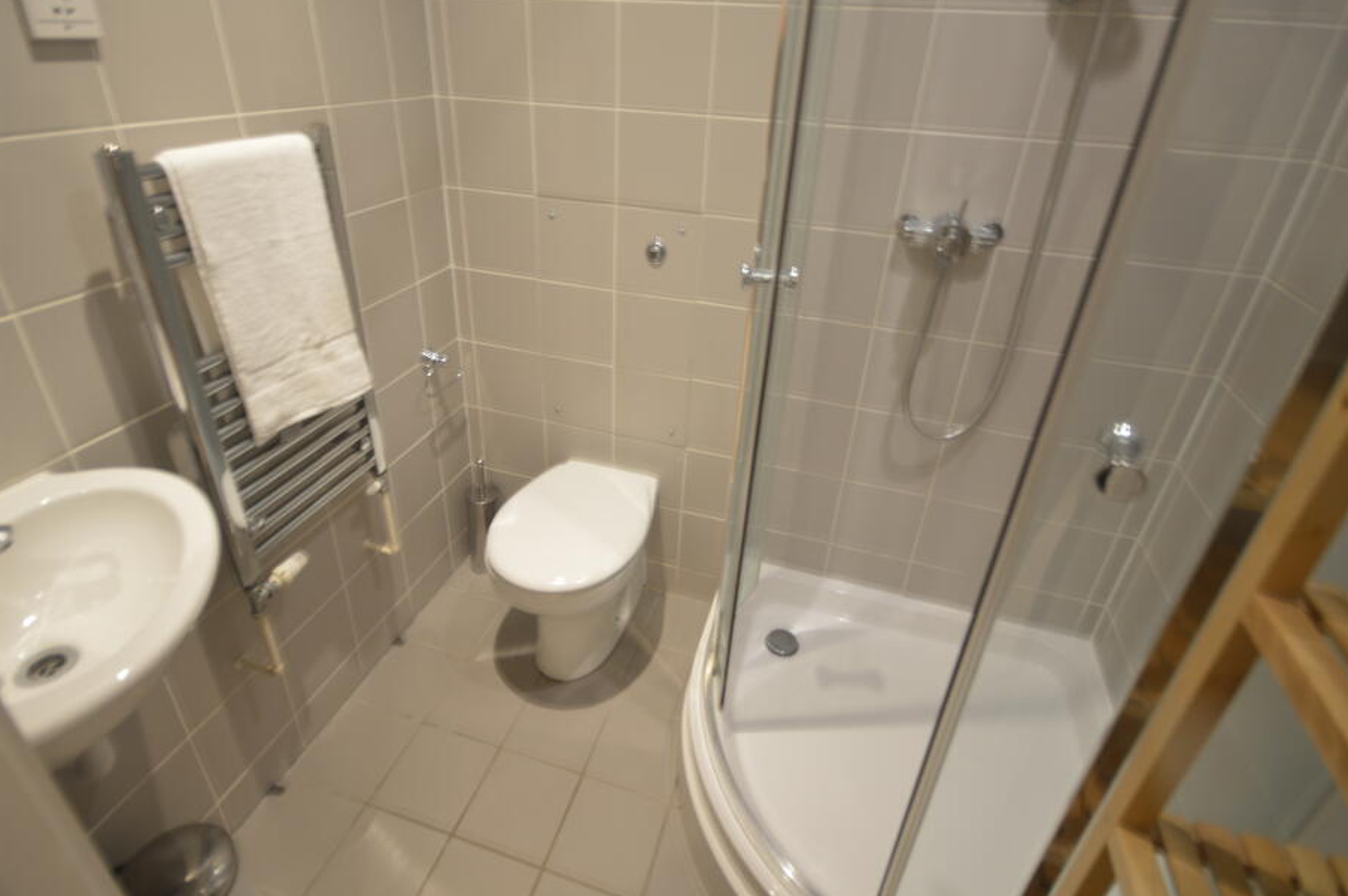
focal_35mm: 17
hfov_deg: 93.3
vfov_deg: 70.1
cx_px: 661
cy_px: 394
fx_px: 636
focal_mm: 10
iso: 100
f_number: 4
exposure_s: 1/1.3
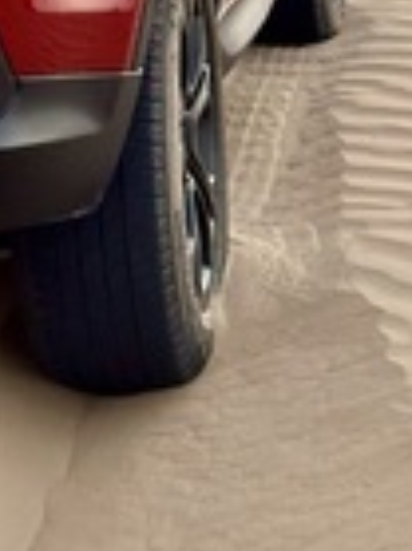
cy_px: -480
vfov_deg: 9.1
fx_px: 3290
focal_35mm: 207
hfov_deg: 7.0
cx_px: -321
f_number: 1.78
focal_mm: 6.86
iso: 80
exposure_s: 1/80
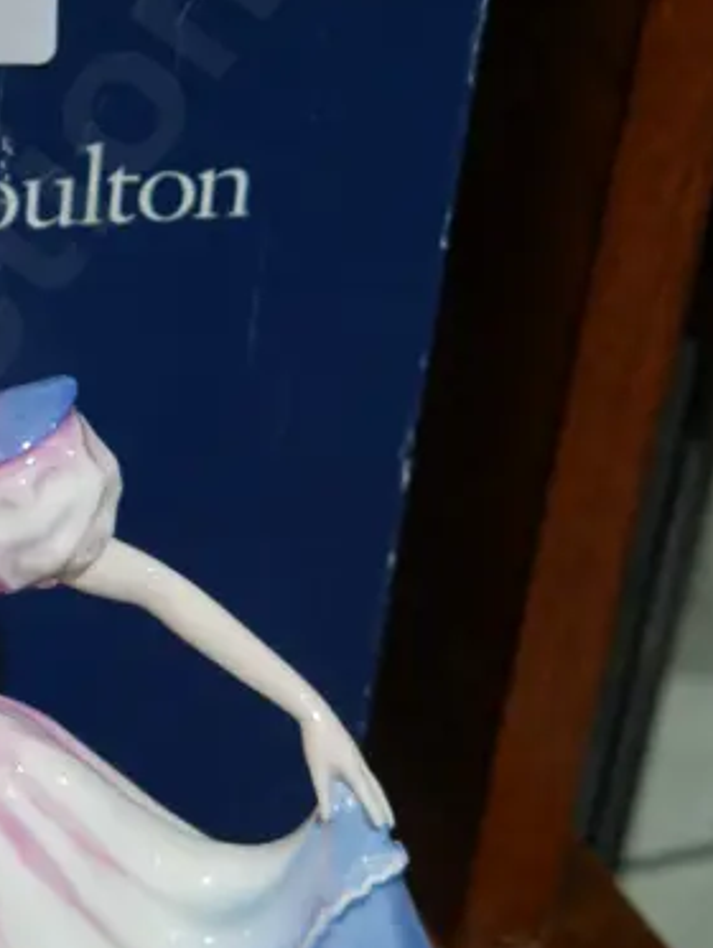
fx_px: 3014
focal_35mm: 110
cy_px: 415
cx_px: -106
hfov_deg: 13.2
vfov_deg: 17.9
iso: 320
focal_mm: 20
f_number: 4.4
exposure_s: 1/60
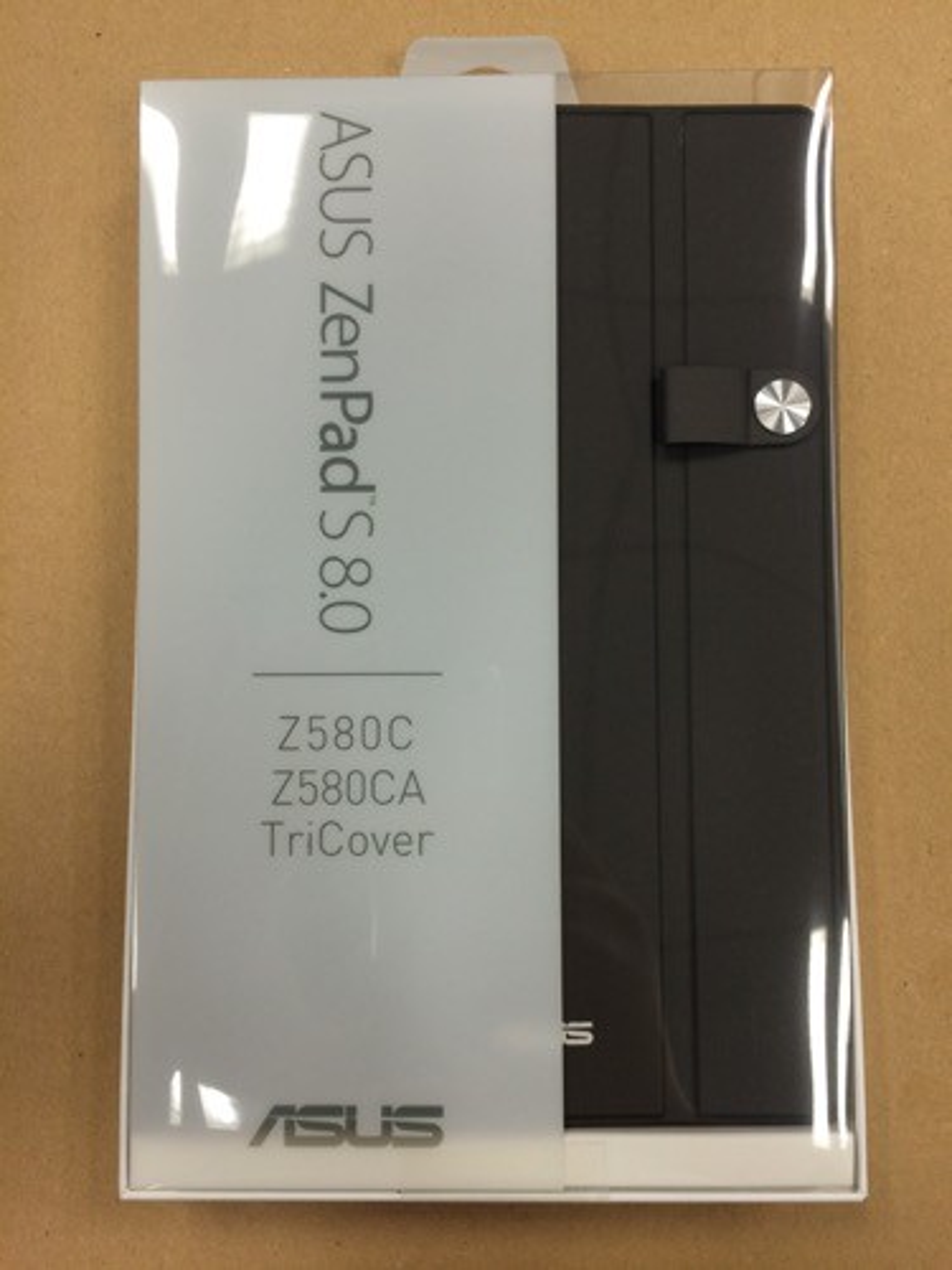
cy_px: 635
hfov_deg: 48.2
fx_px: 1063
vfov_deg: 61.7
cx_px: 476
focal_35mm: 29
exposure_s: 1/30
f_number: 2.2
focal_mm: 4.15
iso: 40
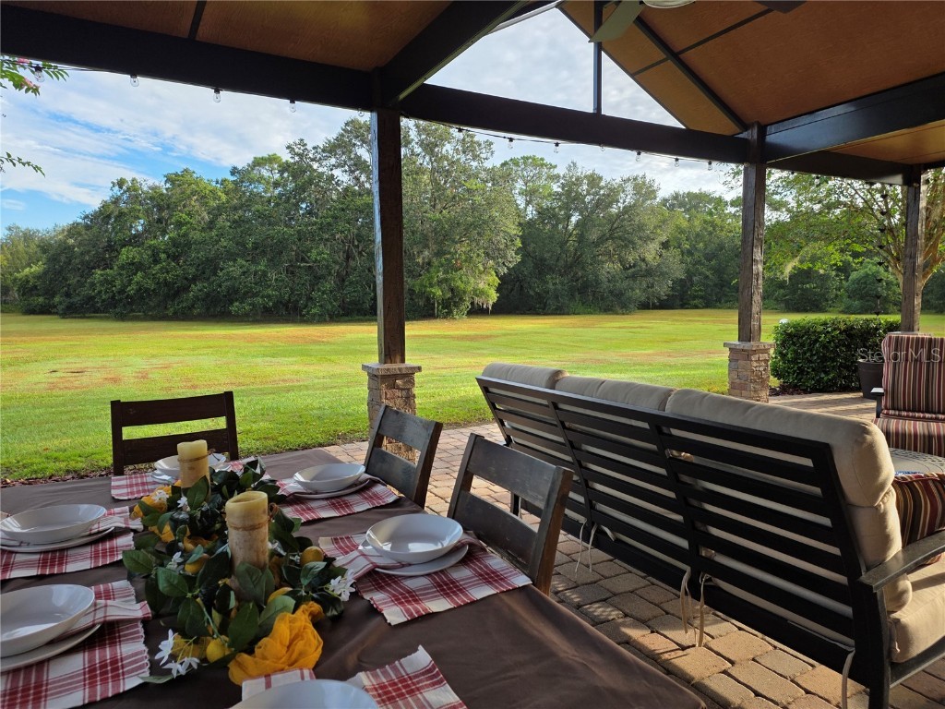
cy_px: 354
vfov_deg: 58.9
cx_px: 472
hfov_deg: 73.9
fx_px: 628
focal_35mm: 23
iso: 80
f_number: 1.7
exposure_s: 1/1636
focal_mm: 6.3
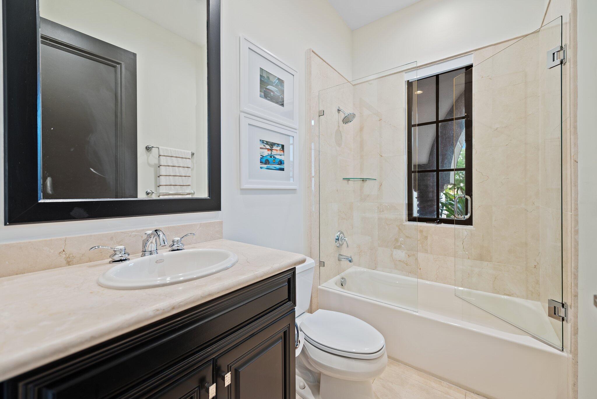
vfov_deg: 81.3
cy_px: 200
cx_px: 298
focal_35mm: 14
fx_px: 232
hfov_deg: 104.2
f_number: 2.8
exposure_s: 1/13
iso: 400
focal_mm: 14
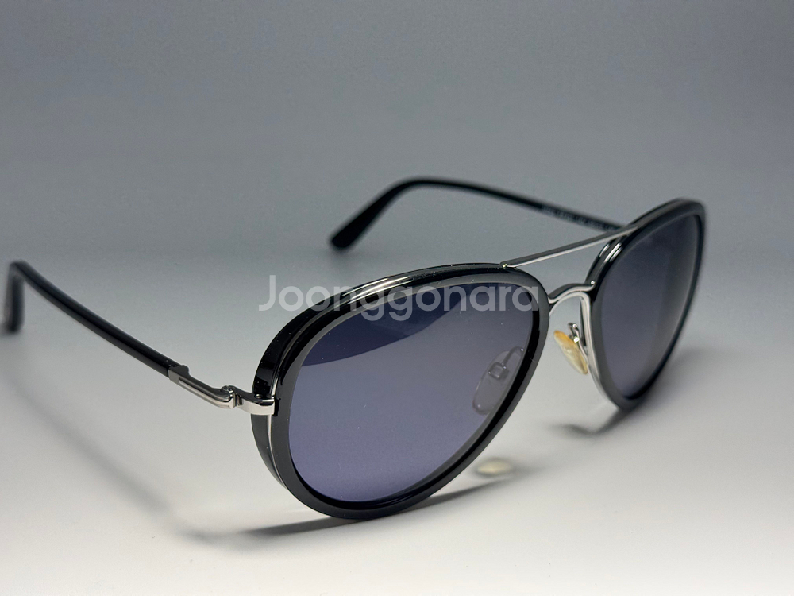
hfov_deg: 39.7
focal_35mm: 48
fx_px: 1101
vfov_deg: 30.3
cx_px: 397
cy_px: 298
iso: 100
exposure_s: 1/120
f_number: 1.78
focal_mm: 6.76
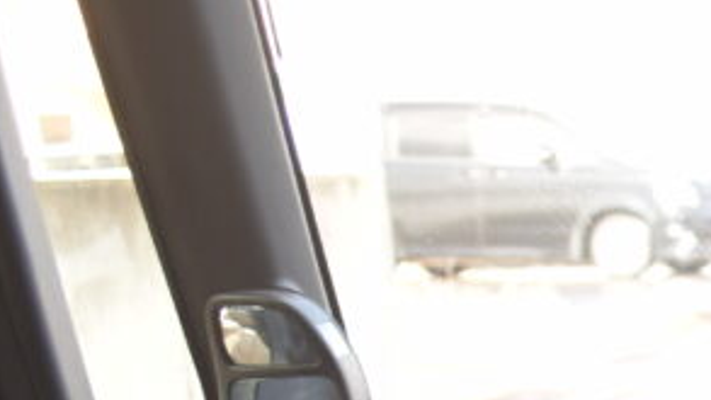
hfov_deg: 15.8
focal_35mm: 116
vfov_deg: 9.8
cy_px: 771
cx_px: 1264
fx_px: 2188
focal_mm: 20
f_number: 3.8
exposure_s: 1/125
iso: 320
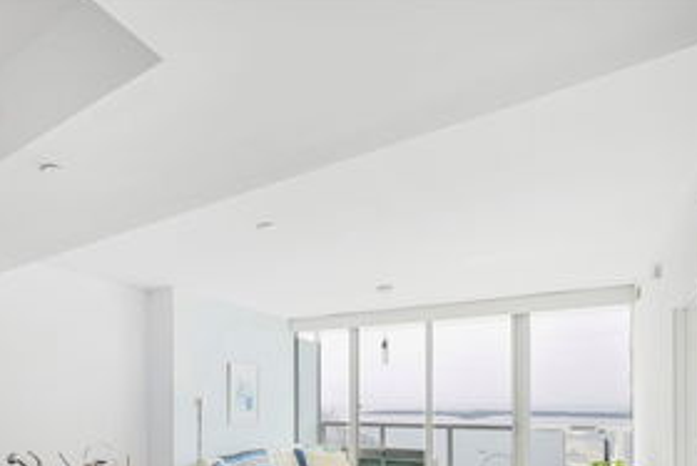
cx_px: 177
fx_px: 465
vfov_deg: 49.2
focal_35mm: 24
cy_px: 391
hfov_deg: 69.0
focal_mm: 14
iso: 64
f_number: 7.1
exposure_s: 1/25
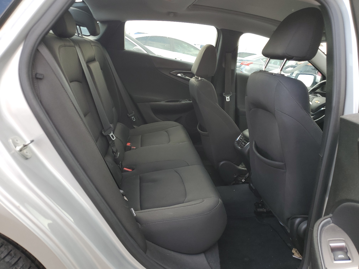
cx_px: 180
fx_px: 270
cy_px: 134
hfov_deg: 67.3
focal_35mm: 26
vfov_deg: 53.1
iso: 50
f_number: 1.5
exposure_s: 1/147
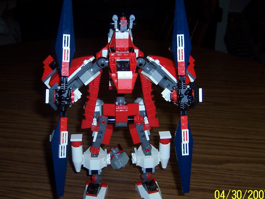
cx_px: 124
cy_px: 102
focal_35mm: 45
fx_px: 344
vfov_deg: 32.2
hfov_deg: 42.1
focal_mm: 5.6
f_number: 2.8
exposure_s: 1/60
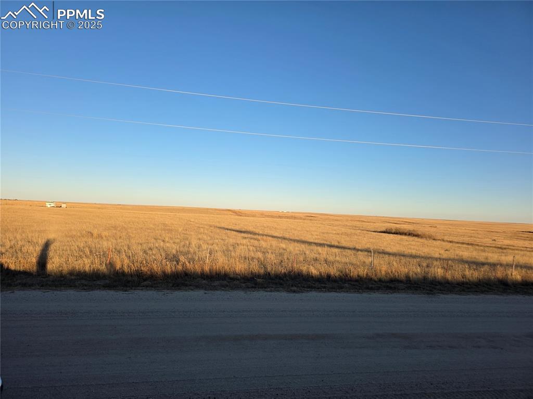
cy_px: 200
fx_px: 354
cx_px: 266
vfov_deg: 58.8
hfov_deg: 74.0
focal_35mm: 23
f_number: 1.7
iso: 80
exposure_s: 1/2730
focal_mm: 6.3
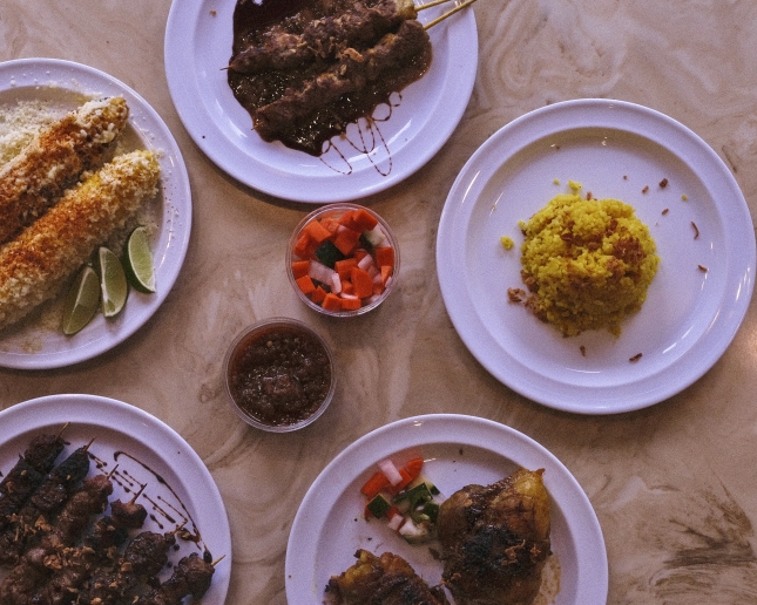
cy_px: 321
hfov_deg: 29.5
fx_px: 1434
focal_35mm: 64
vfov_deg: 23.8
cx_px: 283
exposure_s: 1/200
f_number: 5.6
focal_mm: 29.2
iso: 640
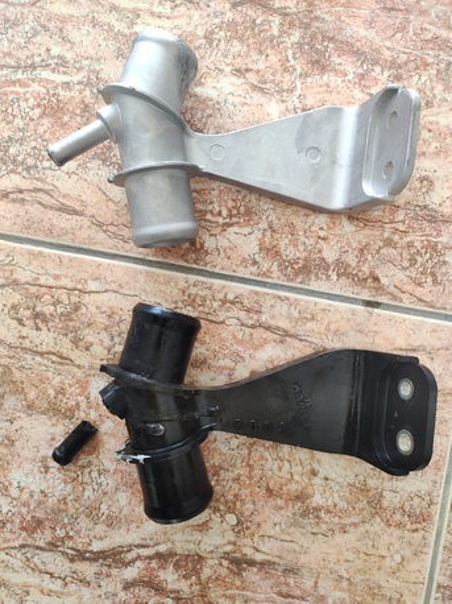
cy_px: 302
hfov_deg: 74.7
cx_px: 226
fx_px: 296
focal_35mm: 17
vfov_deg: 91.1
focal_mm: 4.74
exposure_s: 1/50
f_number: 1.79
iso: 117
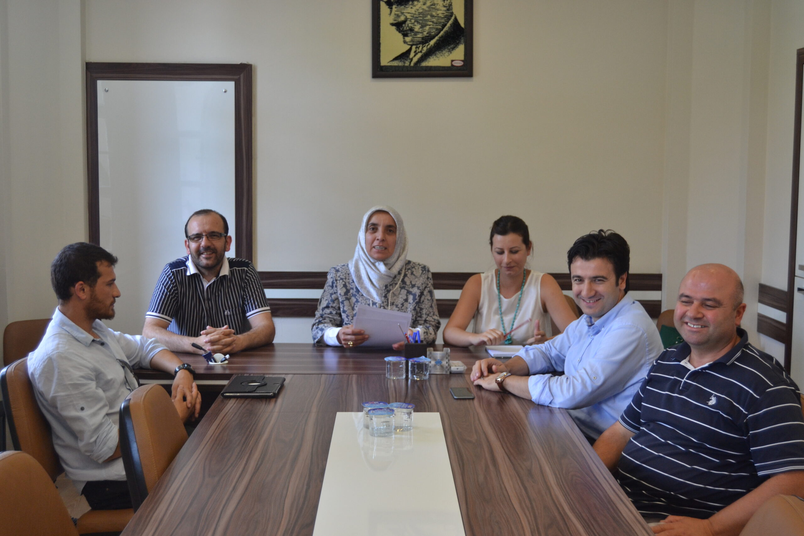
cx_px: 402
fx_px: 1005
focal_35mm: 45
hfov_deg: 43.6
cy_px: 268
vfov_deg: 29.9
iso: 640
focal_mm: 30
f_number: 4.2
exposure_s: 1/60
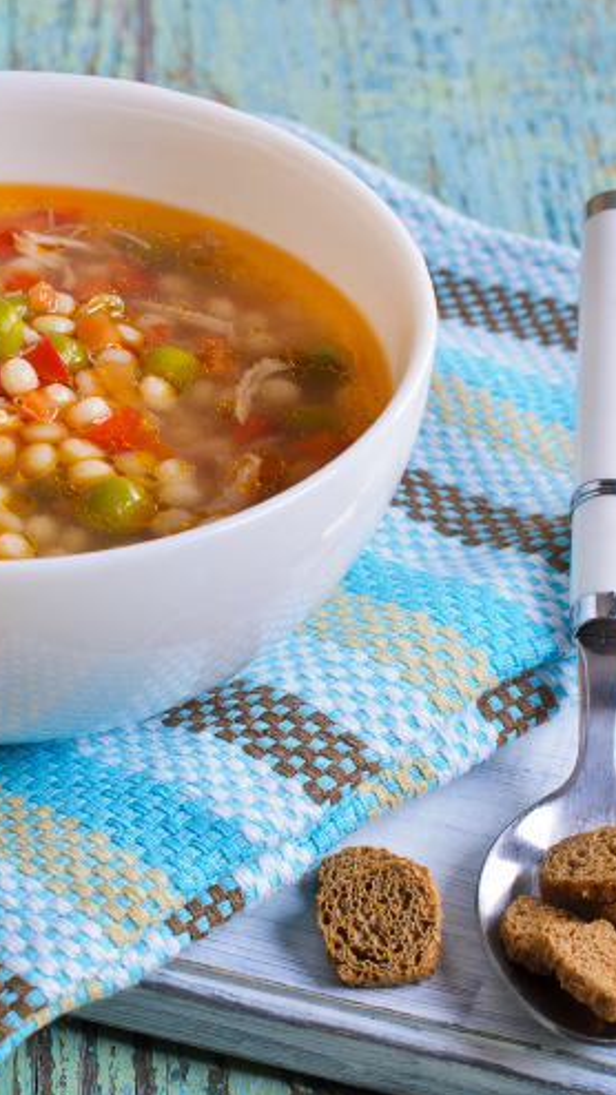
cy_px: 571
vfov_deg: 19.8
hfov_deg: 11.2
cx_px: 131
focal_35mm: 108
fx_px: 3135
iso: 125
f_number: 10
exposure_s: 1/160
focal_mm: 40
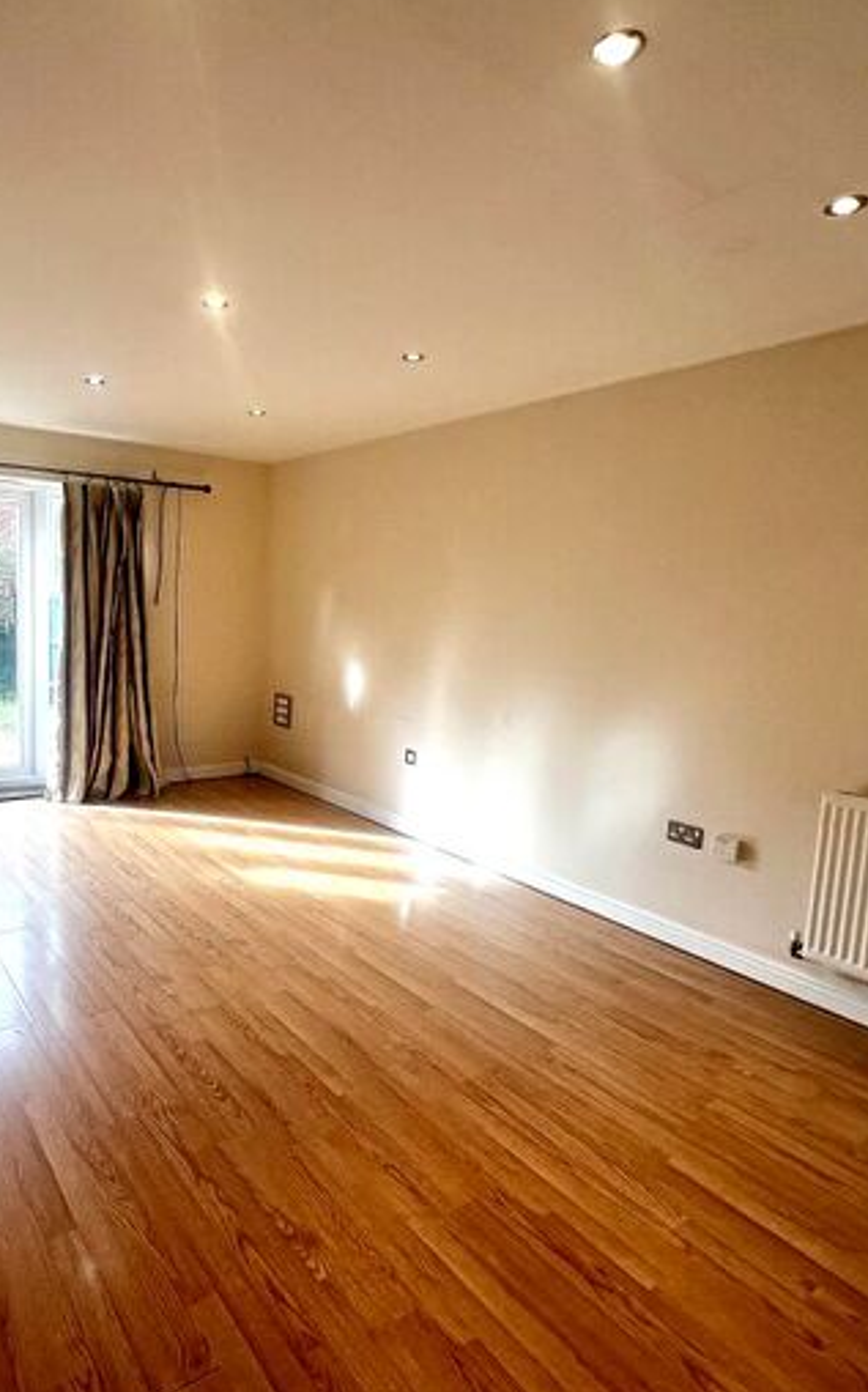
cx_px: 282
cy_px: 697
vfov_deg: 88.0
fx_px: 720
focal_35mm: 19
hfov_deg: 60.5
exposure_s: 1/100
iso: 32
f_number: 1.8
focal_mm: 1.57
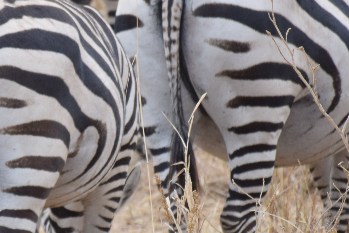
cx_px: -8
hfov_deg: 4.2
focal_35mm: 489
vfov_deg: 2.8
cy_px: 123
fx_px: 4740
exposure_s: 1/400
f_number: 5.3
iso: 200
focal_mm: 90
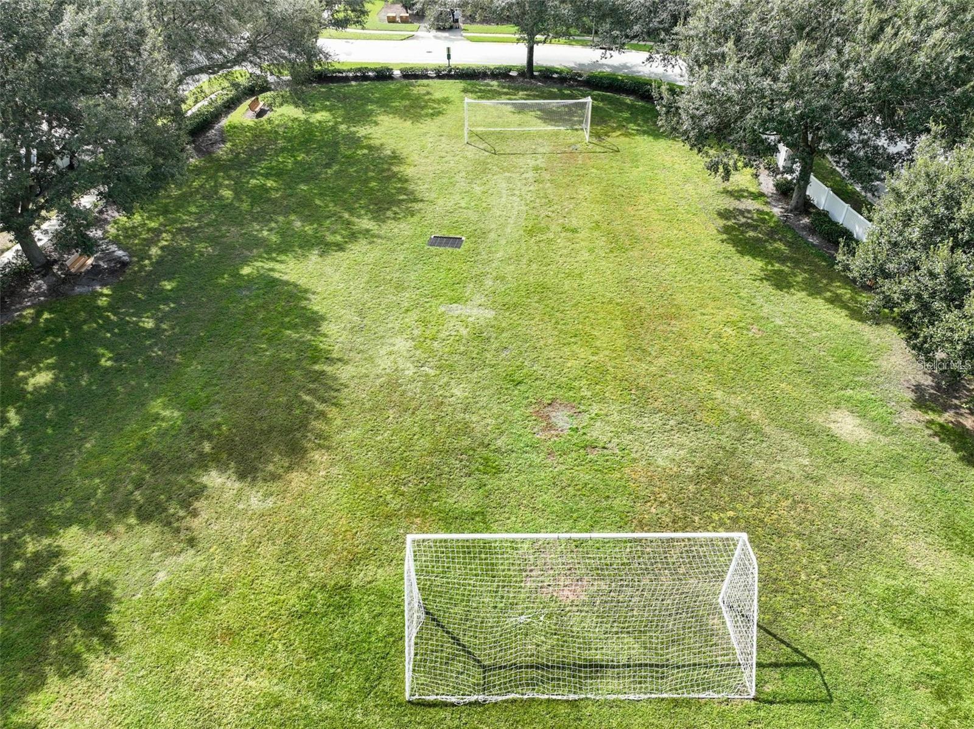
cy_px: 364
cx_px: 487
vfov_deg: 56.8
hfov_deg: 71.6
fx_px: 675
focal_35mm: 24
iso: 100
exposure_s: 1/800
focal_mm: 12.29
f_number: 2.8
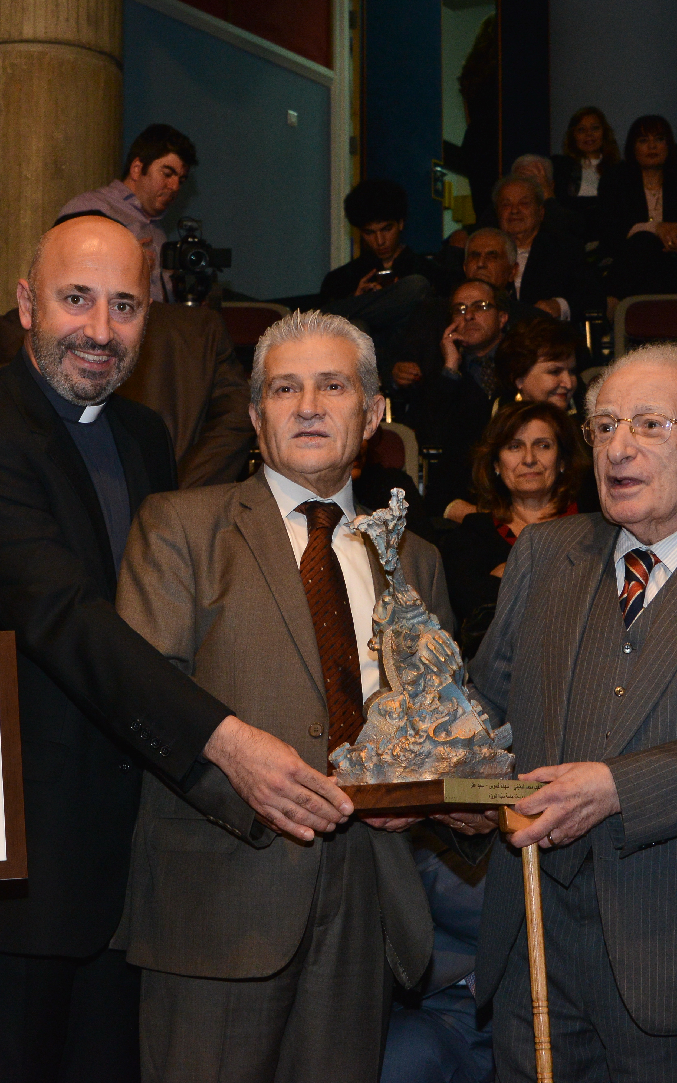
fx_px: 2804
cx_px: 137
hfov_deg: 13.7
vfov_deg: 21.9
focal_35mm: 95
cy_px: 541
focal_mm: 62
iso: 1250
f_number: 11
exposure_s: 1/80
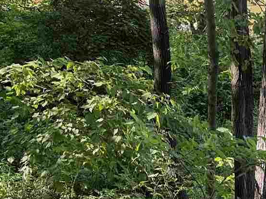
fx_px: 1375
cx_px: 200
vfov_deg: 8.3
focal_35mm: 179
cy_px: 150
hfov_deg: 11.0
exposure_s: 1/99
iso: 160
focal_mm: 9
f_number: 2.8
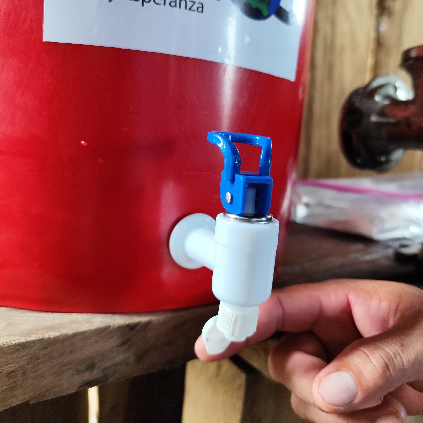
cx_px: 212
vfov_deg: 57.2
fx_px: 387
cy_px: 197
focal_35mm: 28
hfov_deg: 57.3
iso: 320
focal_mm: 6.19
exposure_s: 1/100
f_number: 1.65
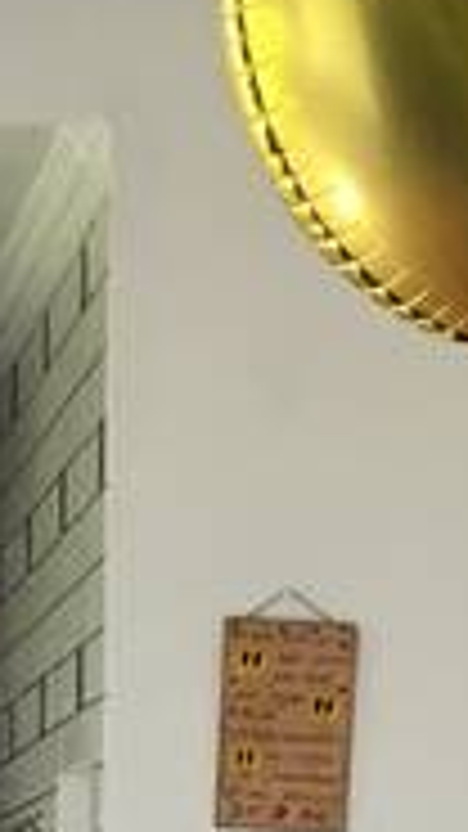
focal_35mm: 184
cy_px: 1785
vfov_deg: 10.5
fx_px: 4061
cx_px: 54
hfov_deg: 6.6
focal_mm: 4.15
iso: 25
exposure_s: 1/30
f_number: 2.2
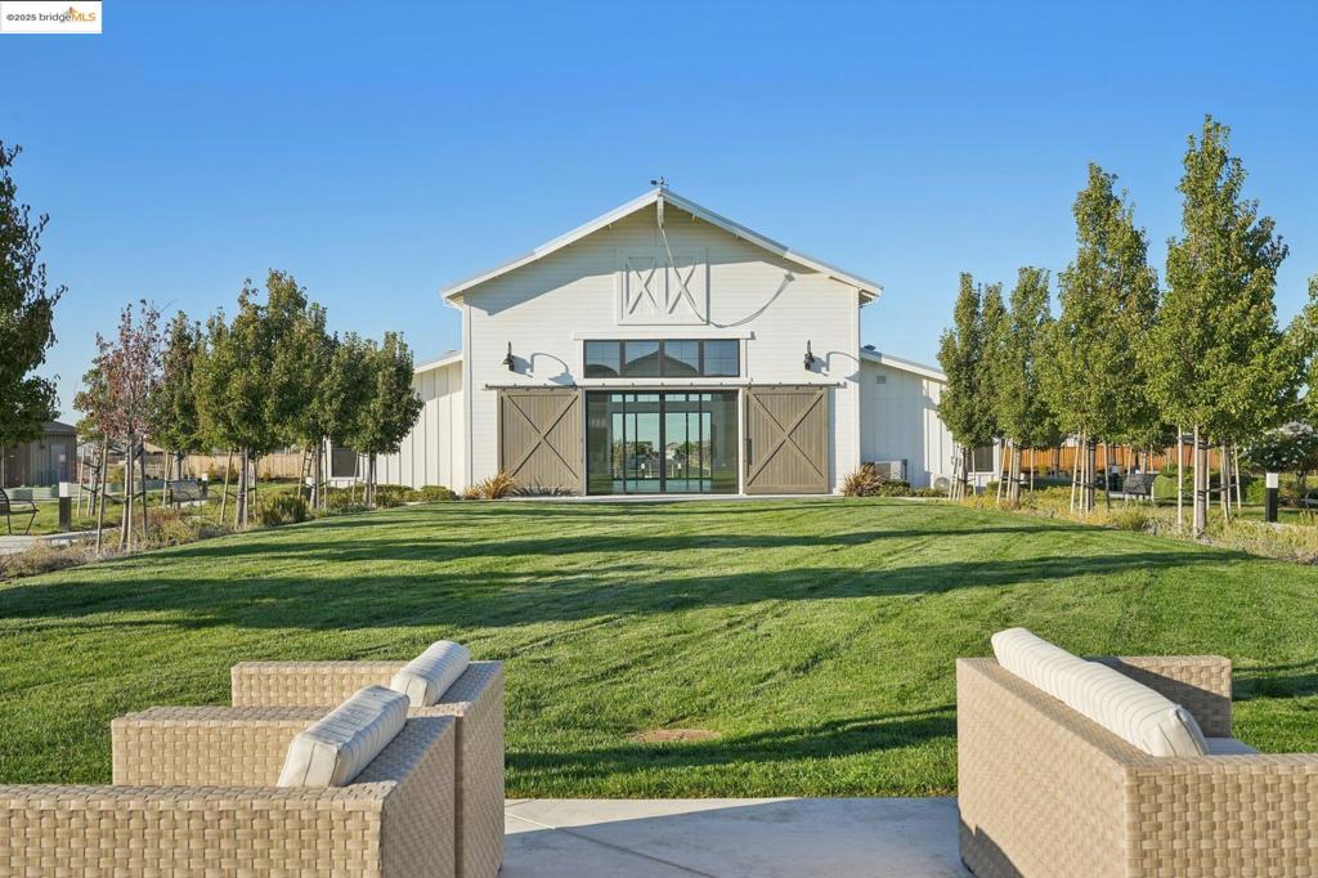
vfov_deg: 37.8
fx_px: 1281
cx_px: 659
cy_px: 439
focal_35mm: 35
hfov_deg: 54.4
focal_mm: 35
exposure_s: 1/800
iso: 400
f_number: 9
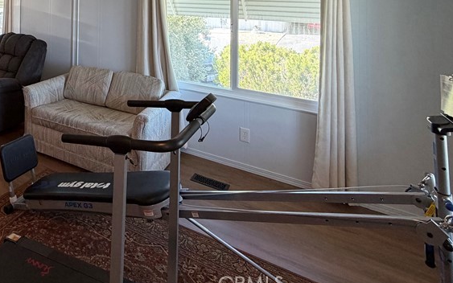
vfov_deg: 39.3
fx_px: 333
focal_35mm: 27
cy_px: -14
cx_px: 70
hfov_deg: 60.8
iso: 160
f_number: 2.2
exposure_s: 1/60
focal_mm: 2.22
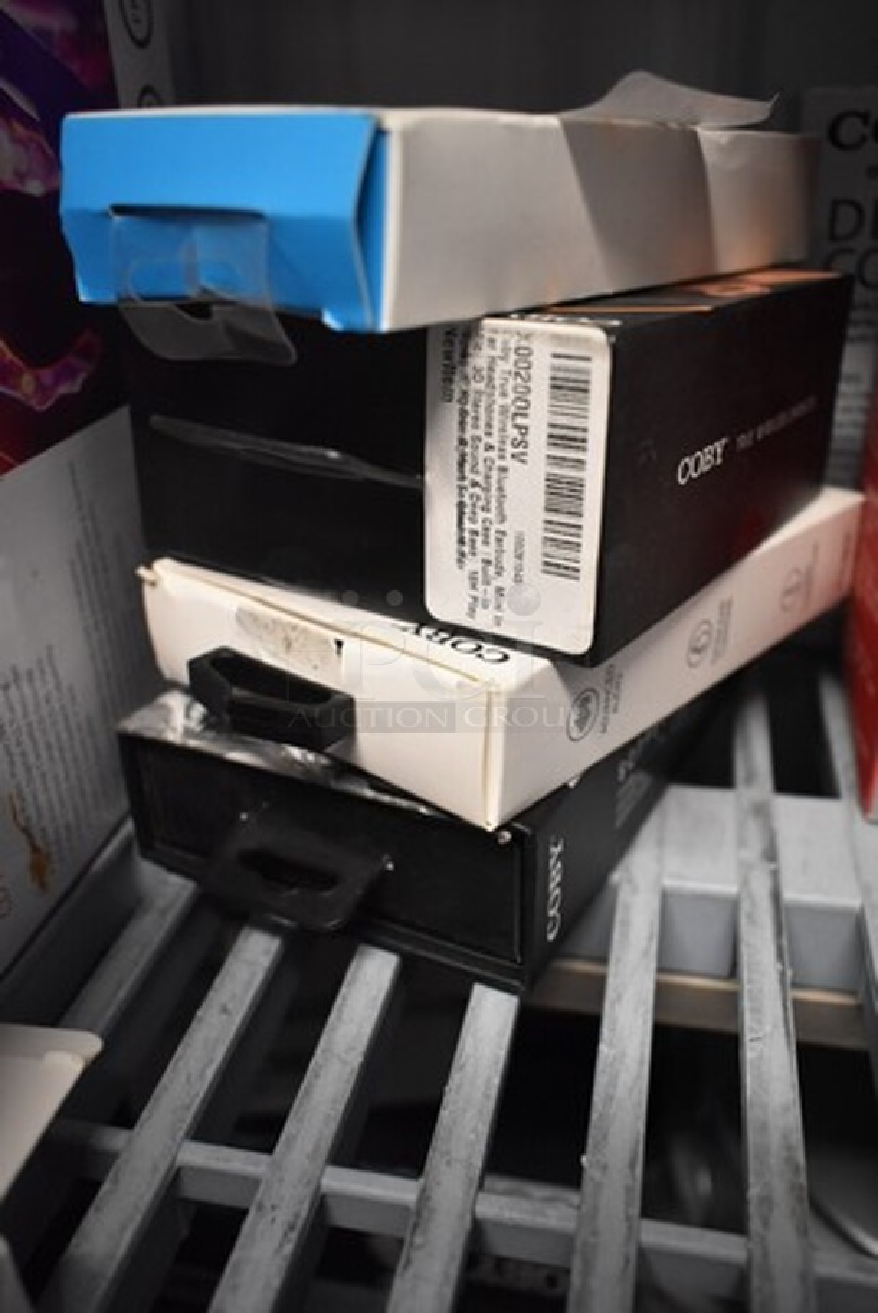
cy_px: 656
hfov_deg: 43.7
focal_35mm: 30
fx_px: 1095
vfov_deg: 61.9
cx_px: 439
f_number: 3.5
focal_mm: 20
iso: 2200
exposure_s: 1/125
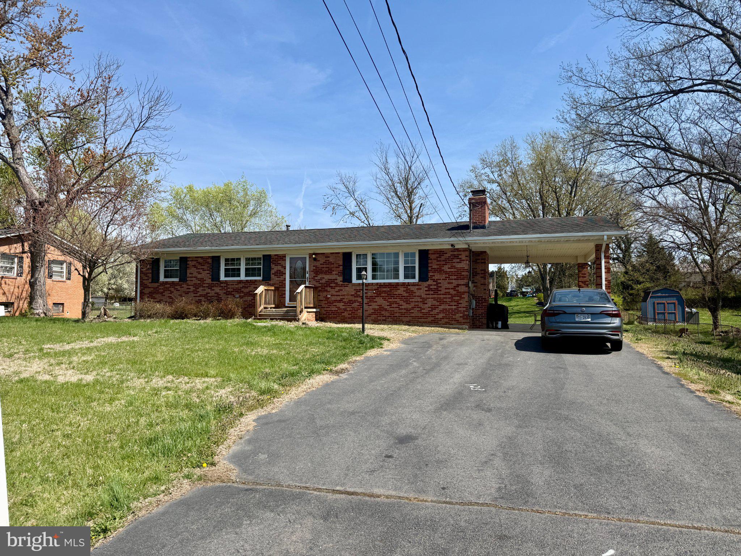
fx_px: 514
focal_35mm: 24
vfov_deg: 56.8
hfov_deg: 71.6
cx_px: 370
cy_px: 278
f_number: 1.78
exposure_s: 1/4405
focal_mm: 6.76
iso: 80
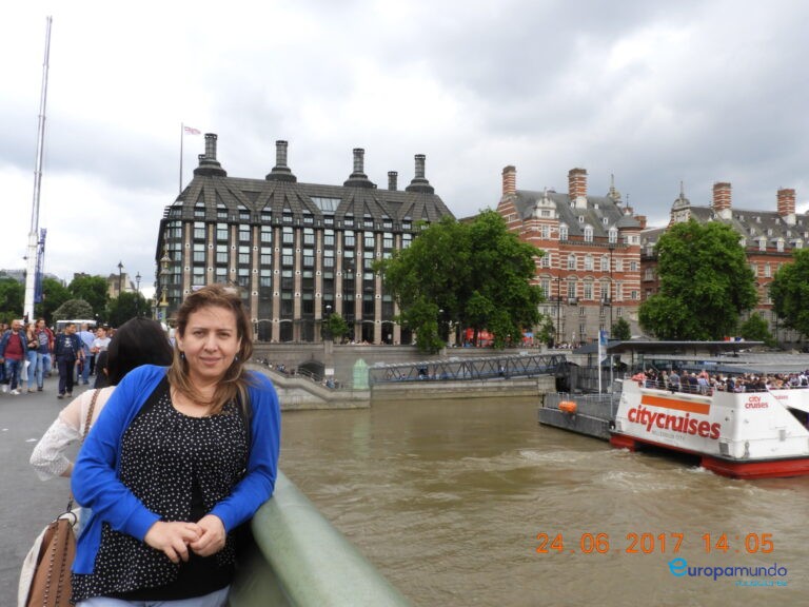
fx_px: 701
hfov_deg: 60.0
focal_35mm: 30
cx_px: 404
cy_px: 304
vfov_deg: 46.8
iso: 100
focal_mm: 5.4
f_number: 8
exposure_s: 1/60
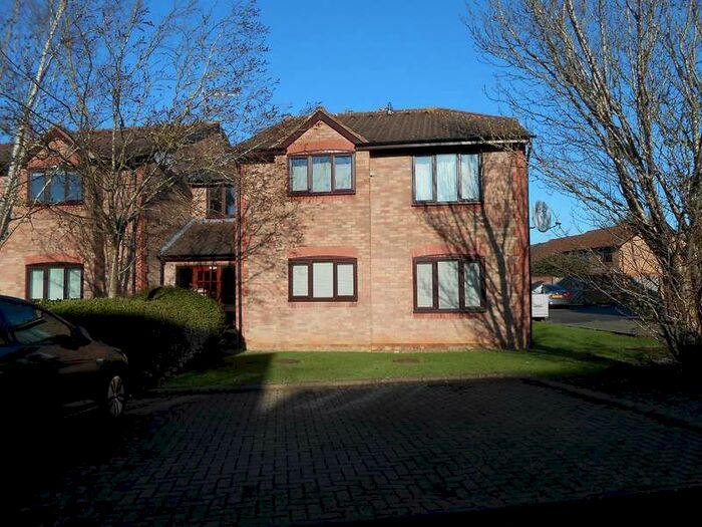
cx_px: 351
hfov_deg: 67.3
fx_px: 527
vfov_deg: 53.1
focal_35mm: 26
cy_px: 264
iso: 80
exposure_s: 1/1000
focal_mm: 4.6
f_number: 3.5
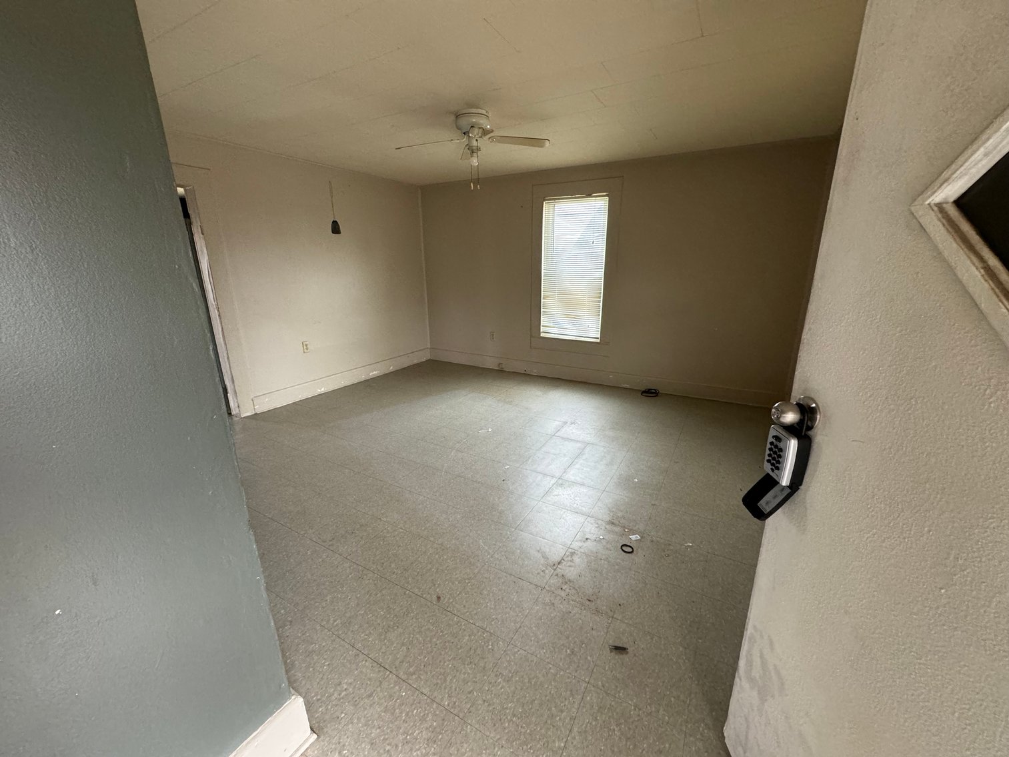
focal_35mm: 14
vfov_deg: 85.7
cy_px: 378
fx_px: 408
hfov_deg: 102.1
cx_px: 504
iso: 400
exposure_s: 1/60
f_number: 2.2
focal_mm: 2.22
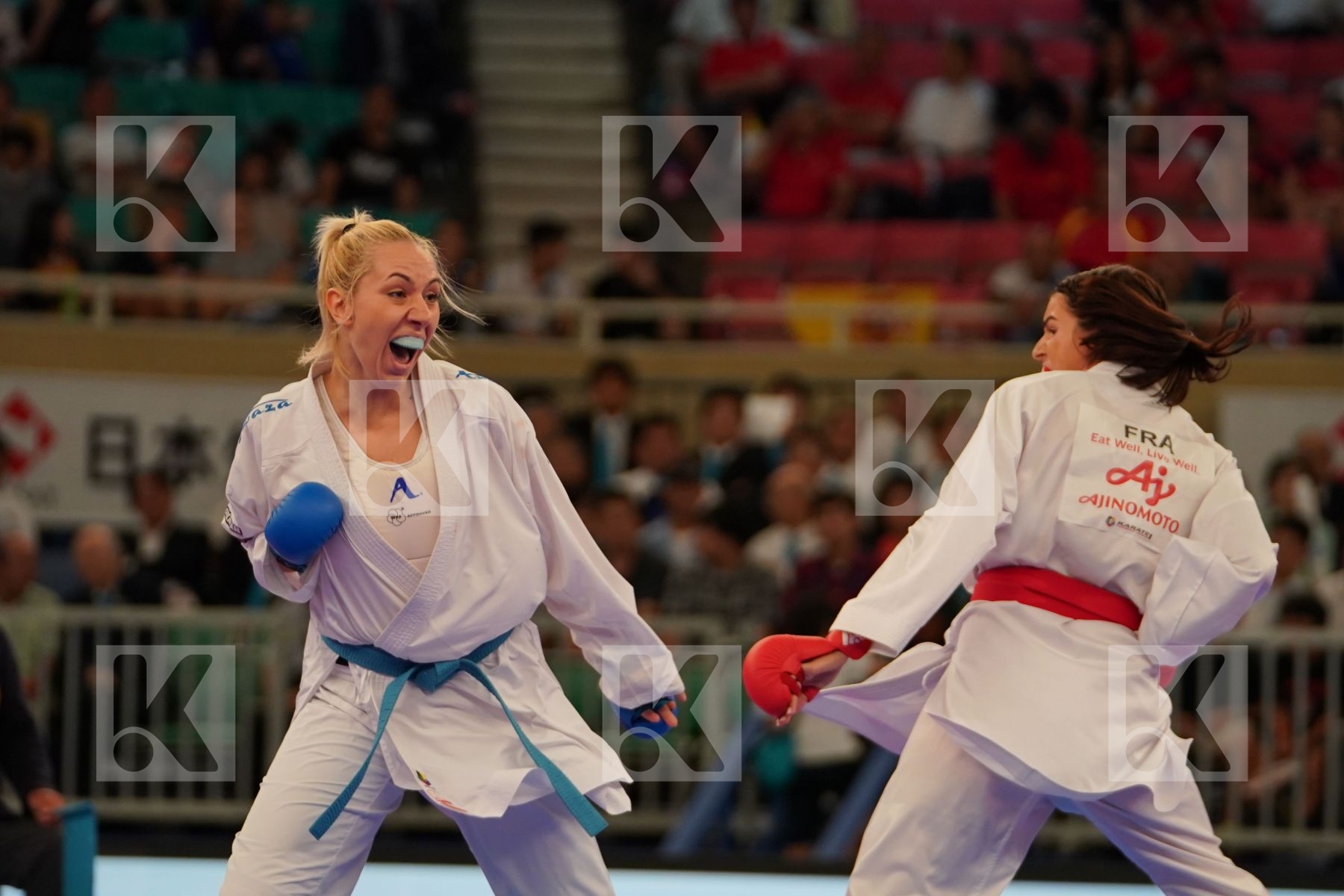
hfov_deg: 9.4
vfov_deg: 6.2
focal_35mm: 220
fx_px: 8213
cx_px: 672
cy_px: 448
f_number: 2.8
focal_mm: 147
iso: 1600
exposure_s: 1/1000
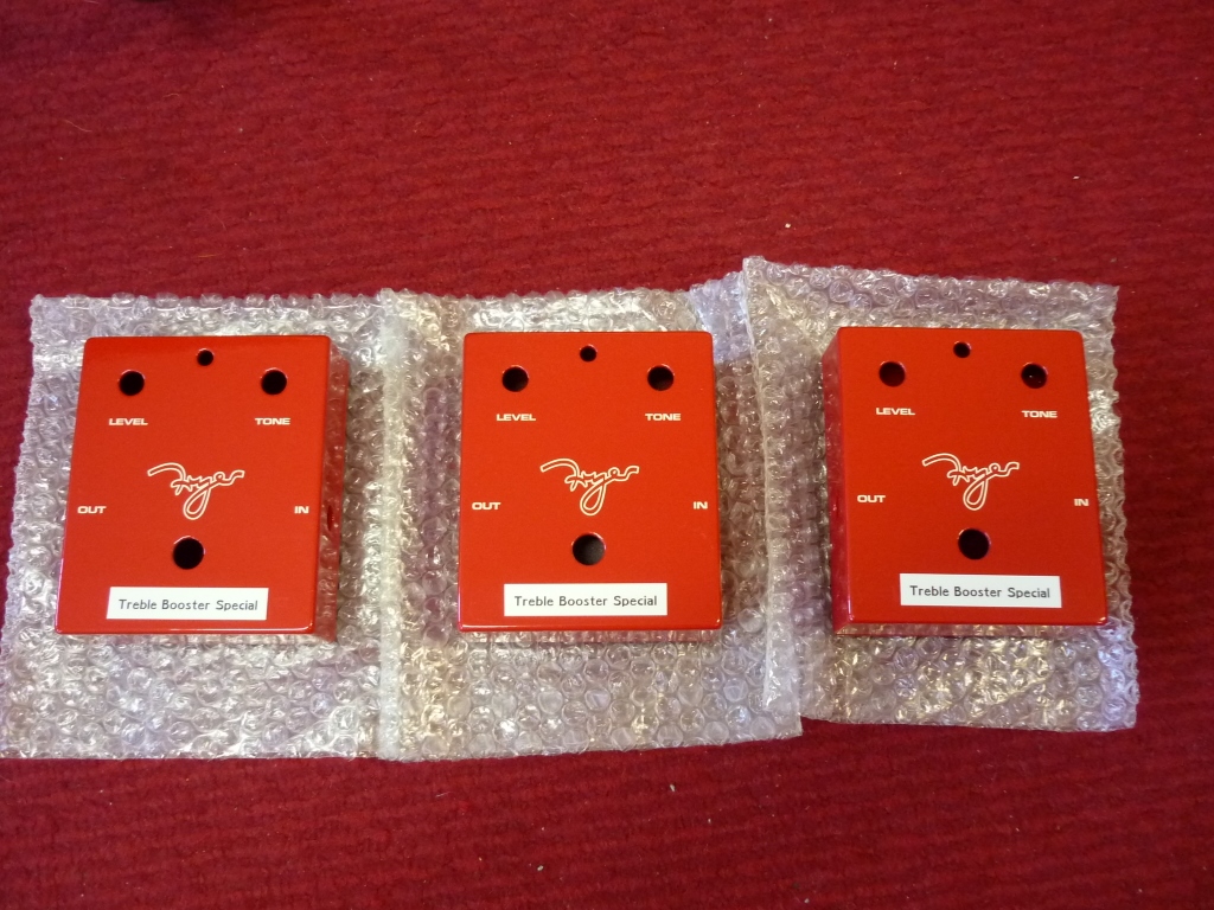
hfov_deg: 55.4
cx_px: 607
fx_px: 1157
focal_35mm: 33
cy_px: 455
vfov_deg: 42.9
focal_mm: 5.5
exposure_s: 1/20
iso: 400
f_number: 2.8
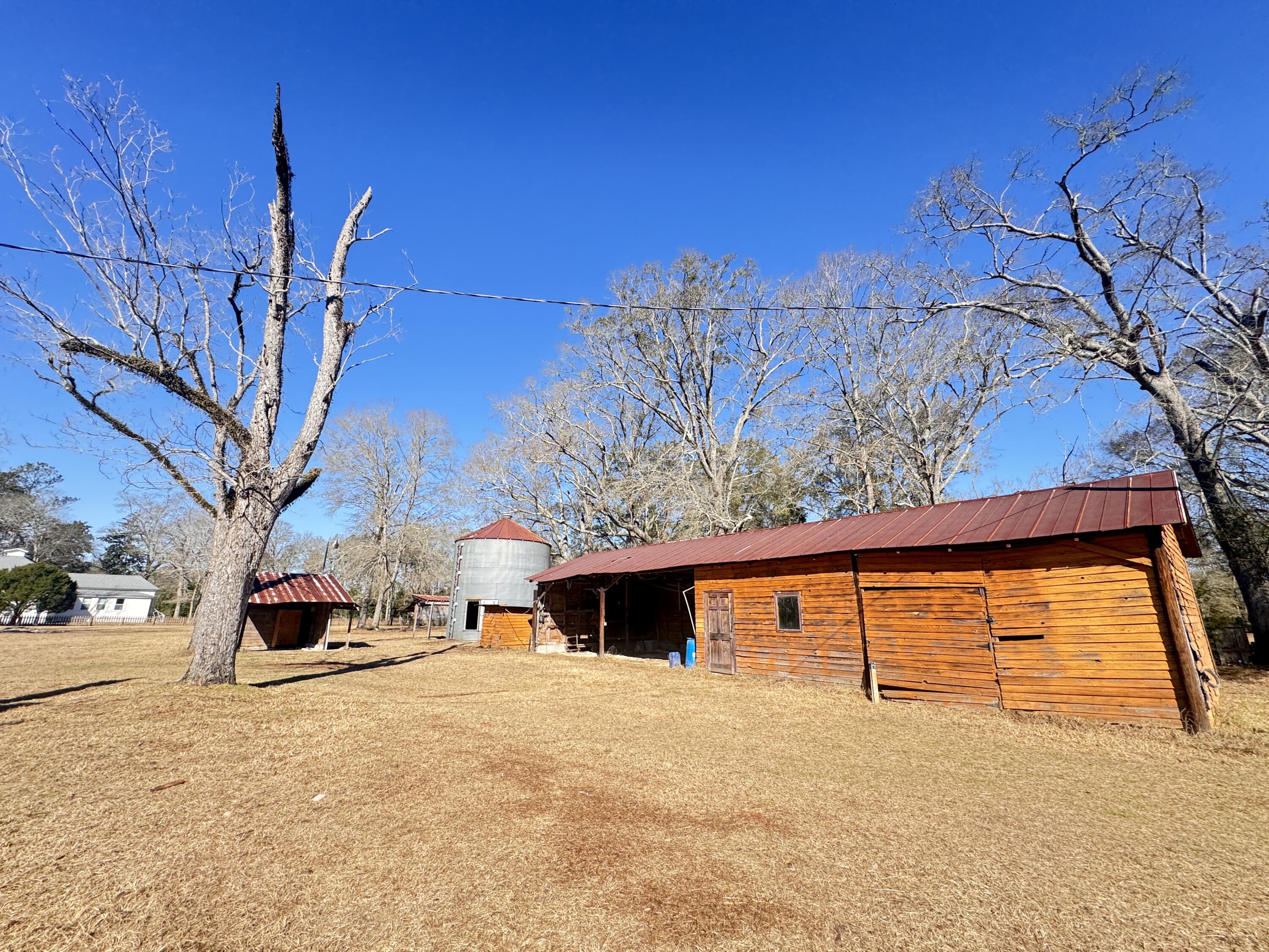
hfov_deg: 102.1
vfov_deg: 85.7
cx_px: 634
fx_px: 513
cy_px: 476
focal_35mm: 14
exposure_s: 1/412
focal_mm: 2.22
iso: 40
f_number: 2.2
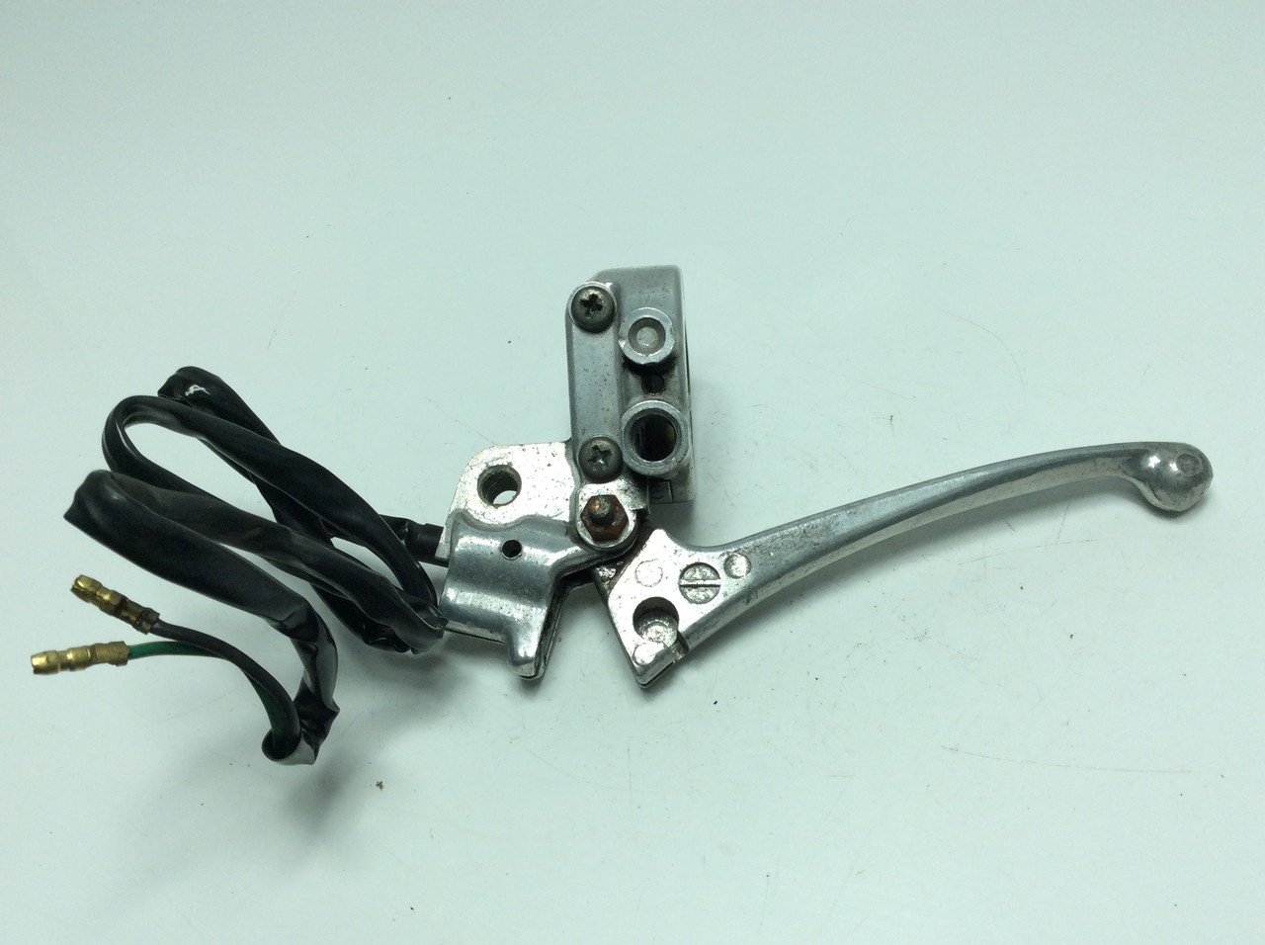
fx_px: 1168
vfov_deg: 44.1
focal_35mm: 32
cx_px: 632
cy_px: 472
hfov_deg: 56.9
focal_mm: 3.3
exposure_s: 1/602
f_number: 2.4
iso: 32
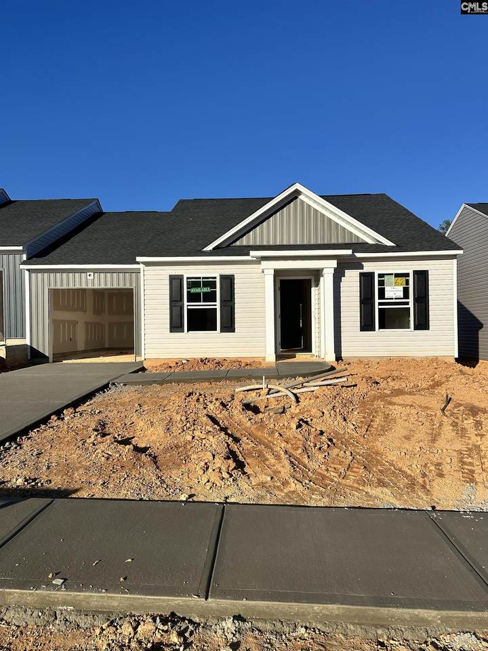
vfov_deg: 71.6
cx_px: 244
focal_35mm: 24
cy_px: 326
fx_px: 451
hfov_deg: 56.8
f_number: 1.78
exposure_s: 1/7042
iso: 80
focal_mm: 6.86
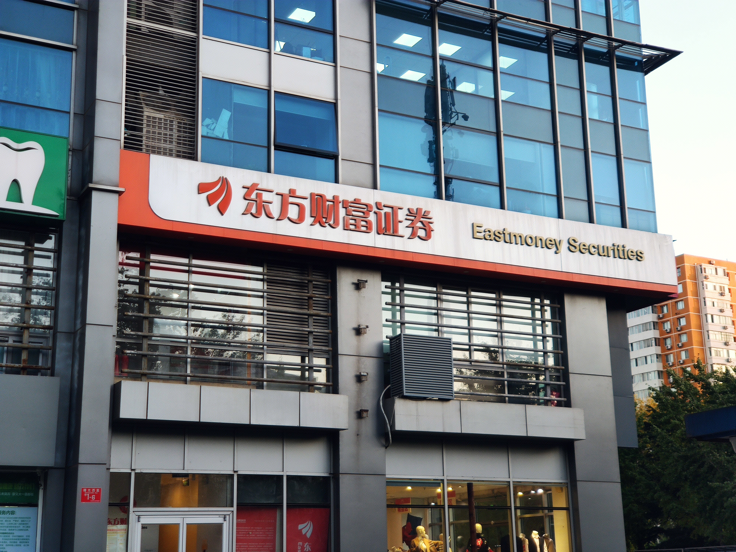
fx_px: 1084
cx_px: 368
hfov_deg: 37.5
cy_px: 276
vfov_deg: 28.6
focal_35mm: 51
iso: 151
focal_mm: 6.22
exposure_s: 1/100
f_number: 2.2
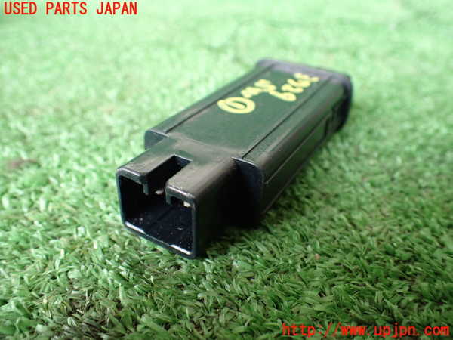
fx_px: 393
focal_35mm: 30
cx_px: 226
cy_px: 170
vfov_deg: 46.8
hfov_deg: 60.0
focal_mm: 5.4
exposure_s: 1/125
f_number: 2.3
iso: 800
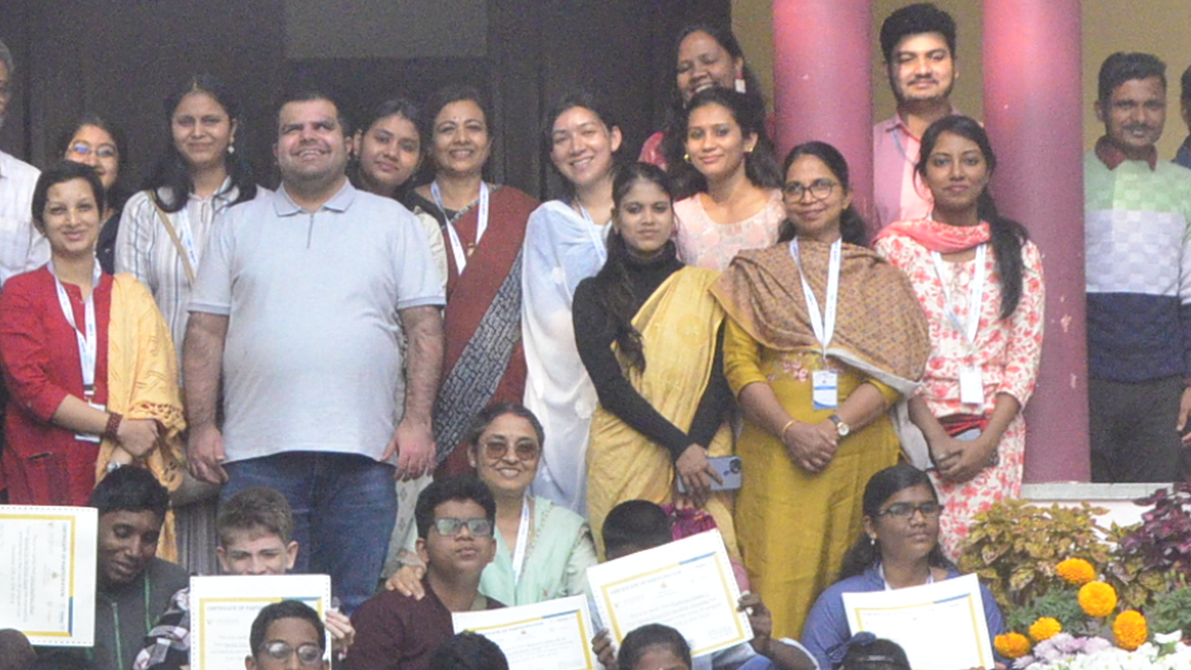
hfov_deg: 16.3
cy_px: 336
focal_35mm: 131
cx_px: 241
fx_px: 4137
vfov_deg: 9.3
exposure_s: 1/2000
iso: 4000
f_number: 7.1
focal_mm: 30
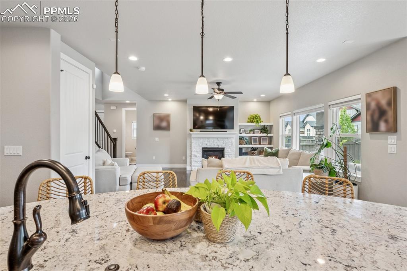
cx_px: 204
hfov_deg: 93.3
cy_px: 136
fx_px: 192
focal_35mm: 17
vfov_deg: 70.4
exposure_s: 1/2
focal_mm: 17
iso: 200
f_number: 13
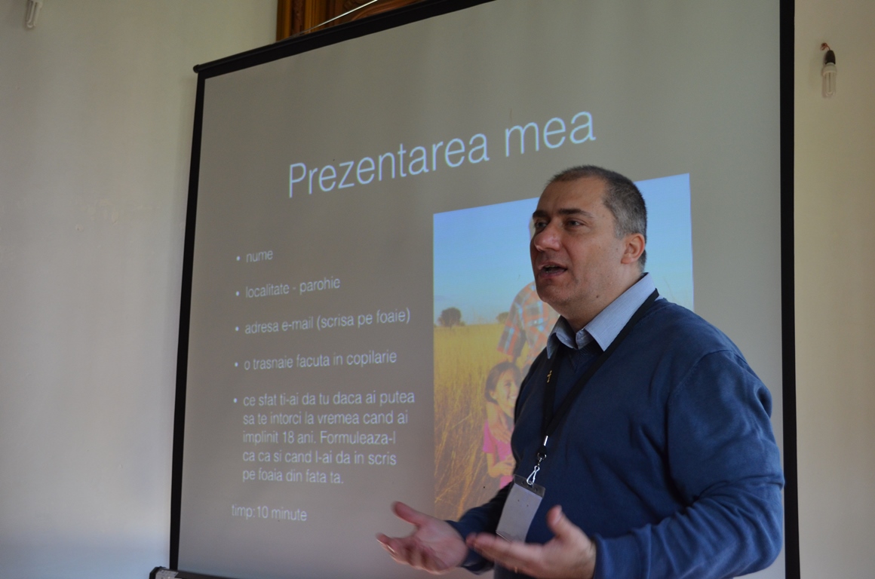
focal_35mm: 48
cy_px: 290
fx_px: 1164
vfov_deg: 27.9
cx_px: 438
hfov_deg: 41.2
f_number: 4.8
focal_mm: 32
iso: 800
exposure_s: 1/50
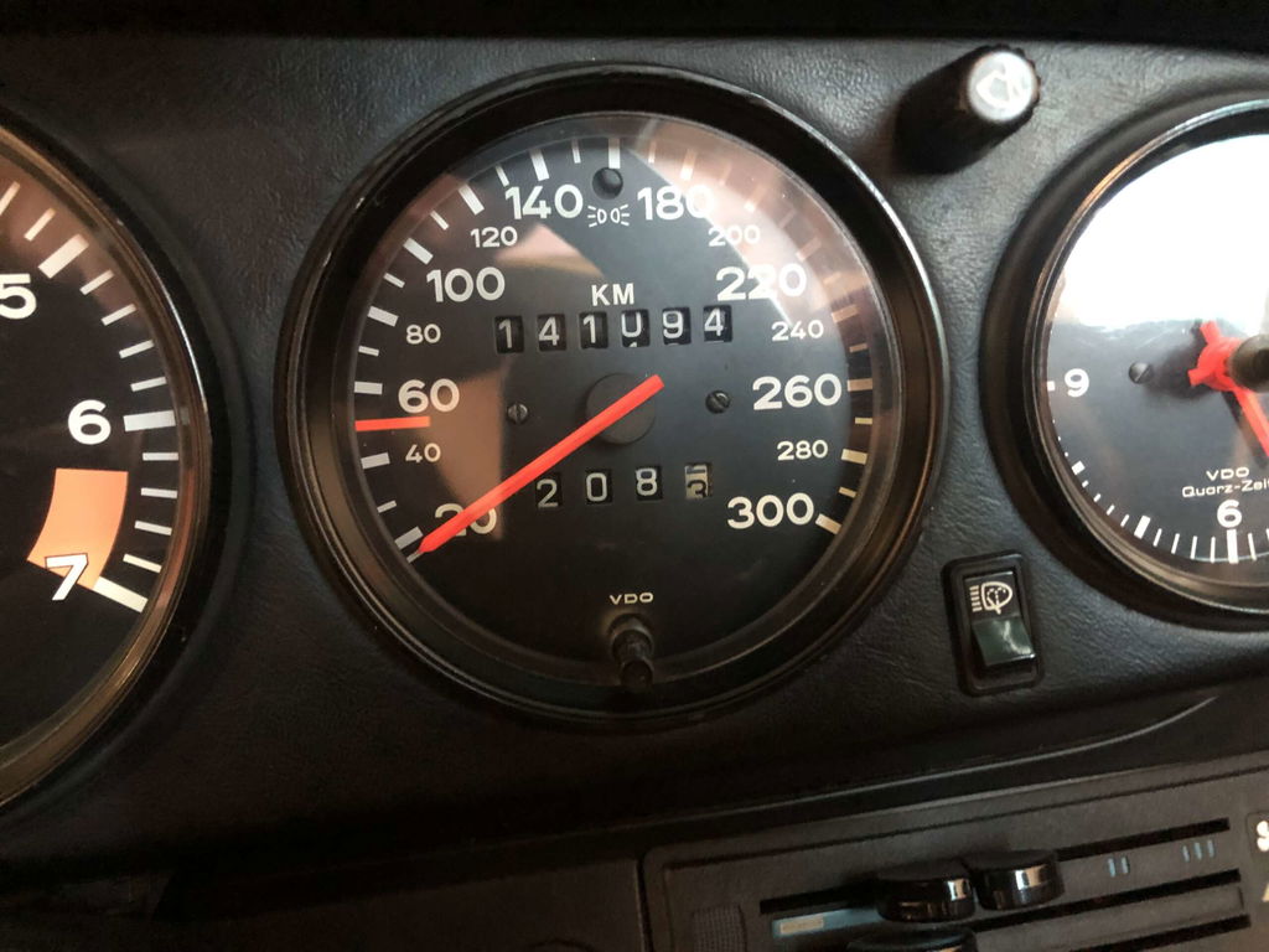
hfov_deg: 63.4
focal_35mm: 28
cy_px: 476
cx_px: 634
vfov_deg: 49.7
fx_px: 1026
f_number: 1.8
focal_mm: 3.99
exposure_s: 1/4
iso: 200
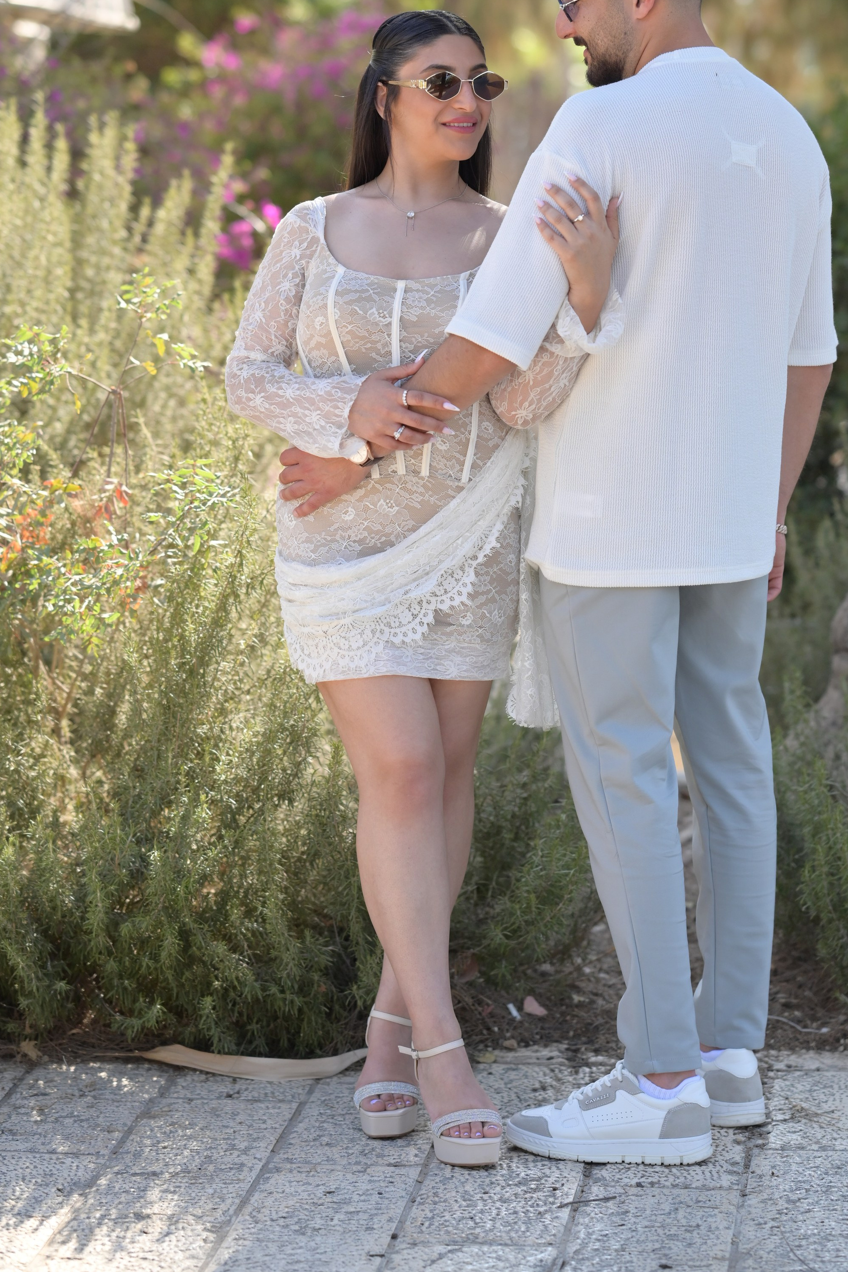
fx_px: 4098
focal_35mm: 116
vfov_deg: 17.6
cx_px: 545
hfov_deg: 11.8
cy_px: 423
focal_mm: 85
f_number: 2.5
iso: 320
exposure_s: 1/1600
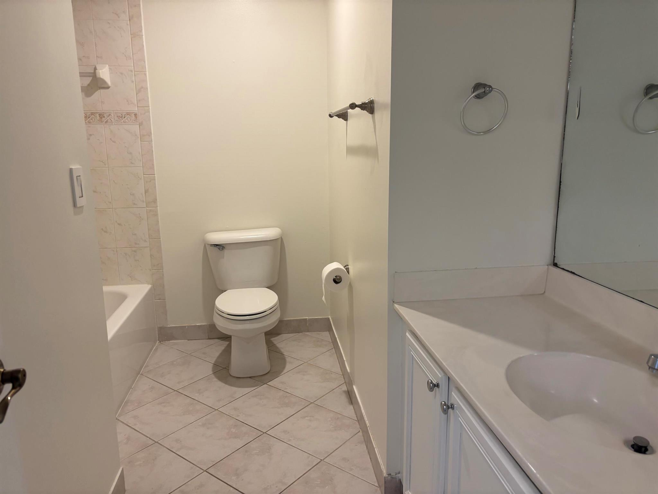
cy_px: 247
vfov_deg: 53.1
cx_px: 329
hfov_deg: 67.3
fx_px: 494
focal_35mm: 26
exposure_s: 1/120
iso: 125
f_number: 1.6
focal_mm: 5.96
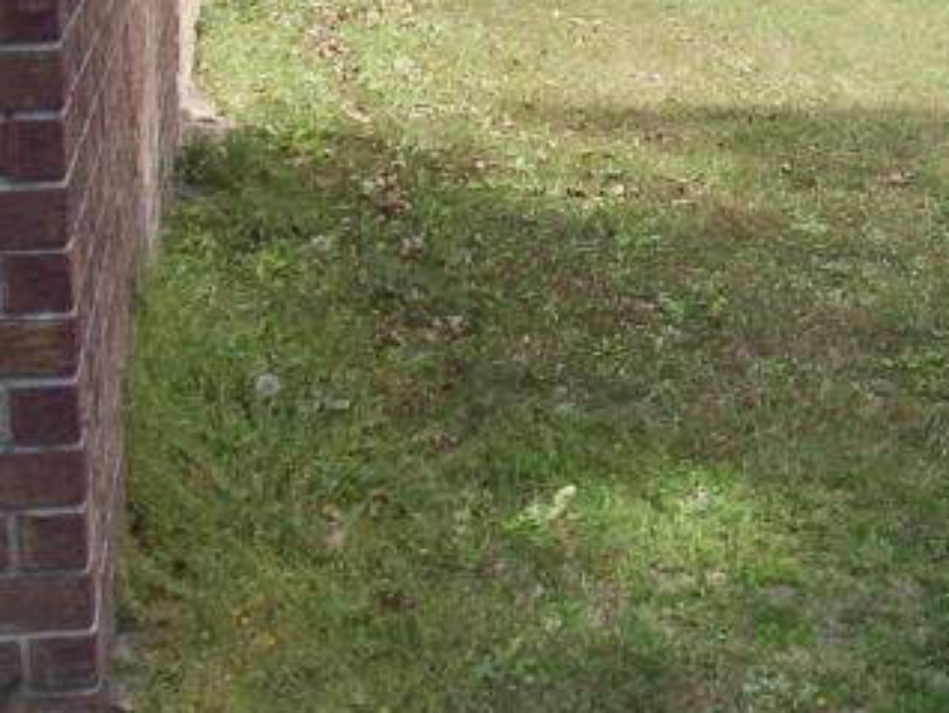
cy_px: 118
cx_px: 843
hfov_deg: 24.3
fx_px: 2140
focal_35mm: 78
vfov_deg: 18.7
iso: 100
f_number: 4.5
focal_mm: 6
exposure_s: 1/343
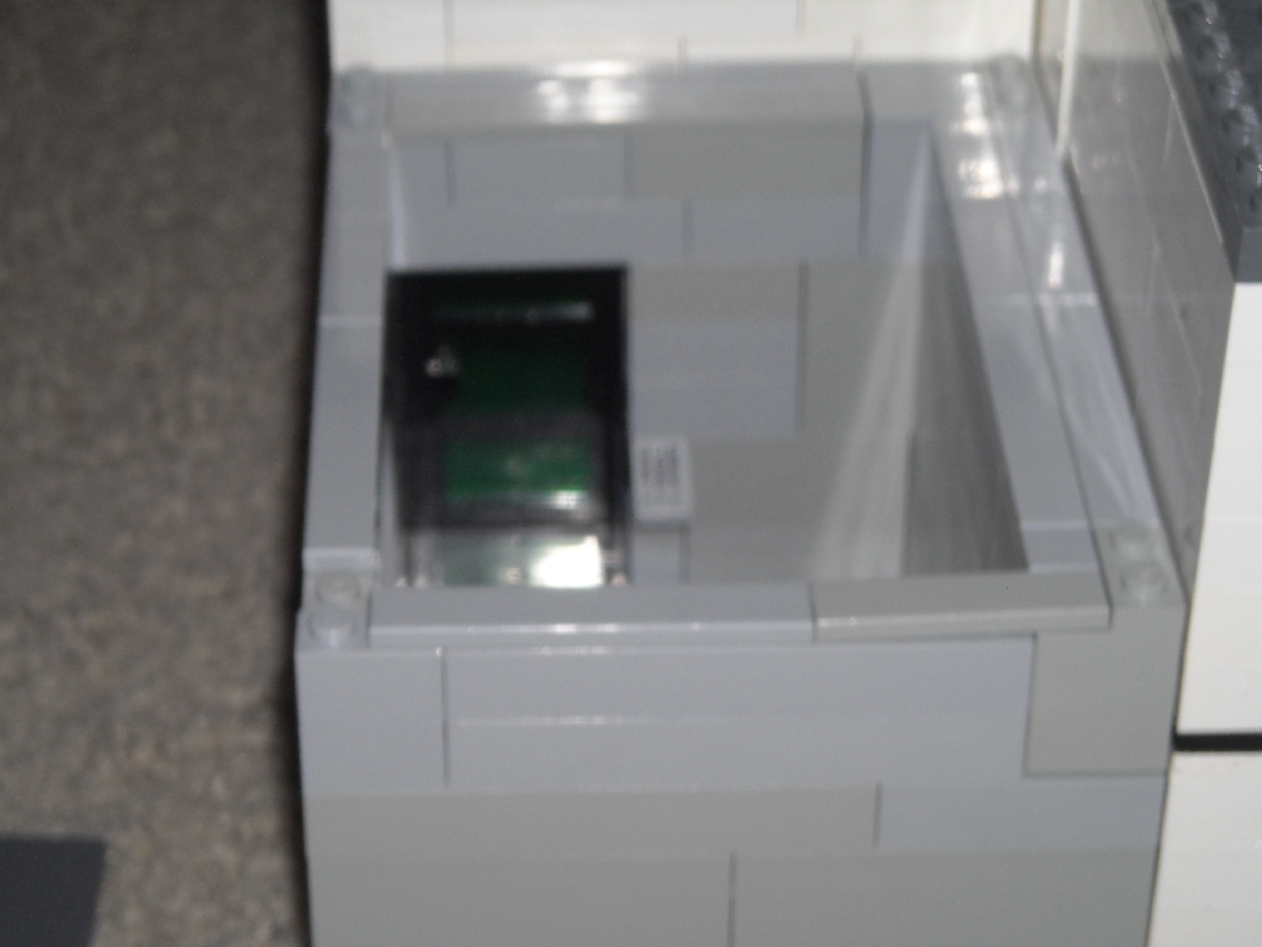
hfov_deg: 18.7
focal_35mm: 105
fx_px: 3828
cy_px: 474
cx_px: 631
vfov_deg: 14.1
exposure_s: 1/125
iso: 100
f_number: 9.3
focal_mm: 17.1
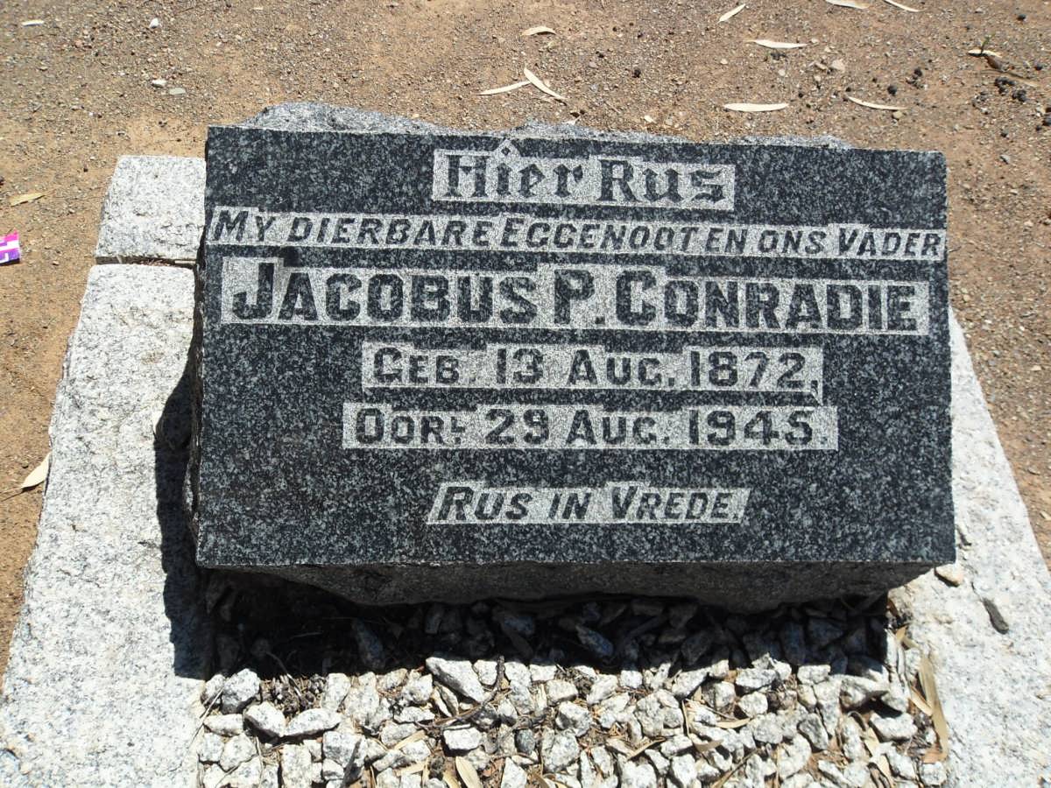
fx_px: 1063
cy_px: 394
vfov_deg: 40.7
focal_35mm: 35
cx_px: 526
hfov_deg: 52.6
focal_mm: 6.3
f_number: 8.2
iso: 80
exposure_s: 1/180
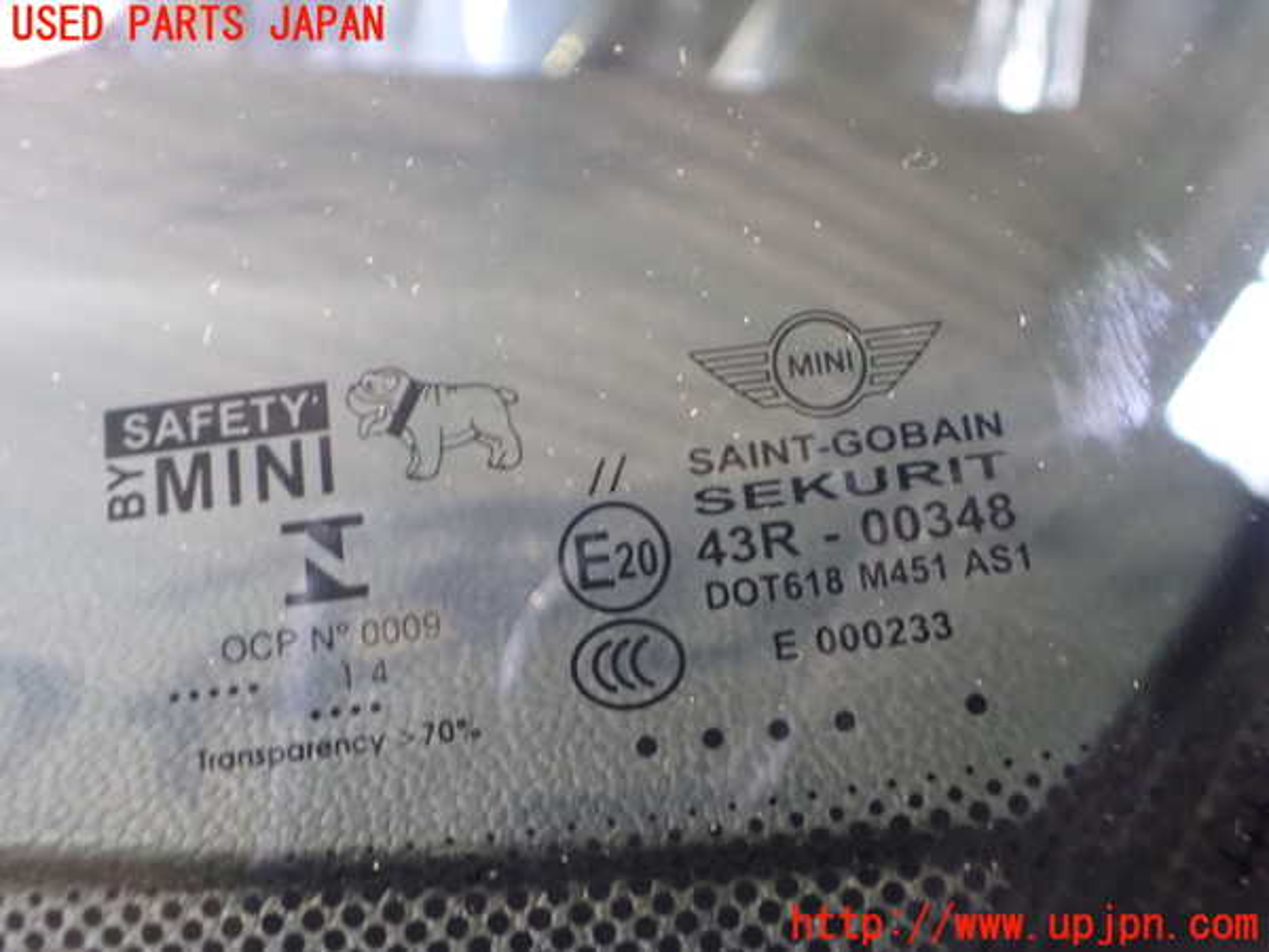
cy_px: 476
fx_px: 1100
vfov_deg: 46.8
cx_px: 634
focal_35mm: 30
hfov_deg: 60.0
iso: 1250
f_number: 2.3
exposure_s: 1/30
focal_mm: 5.4
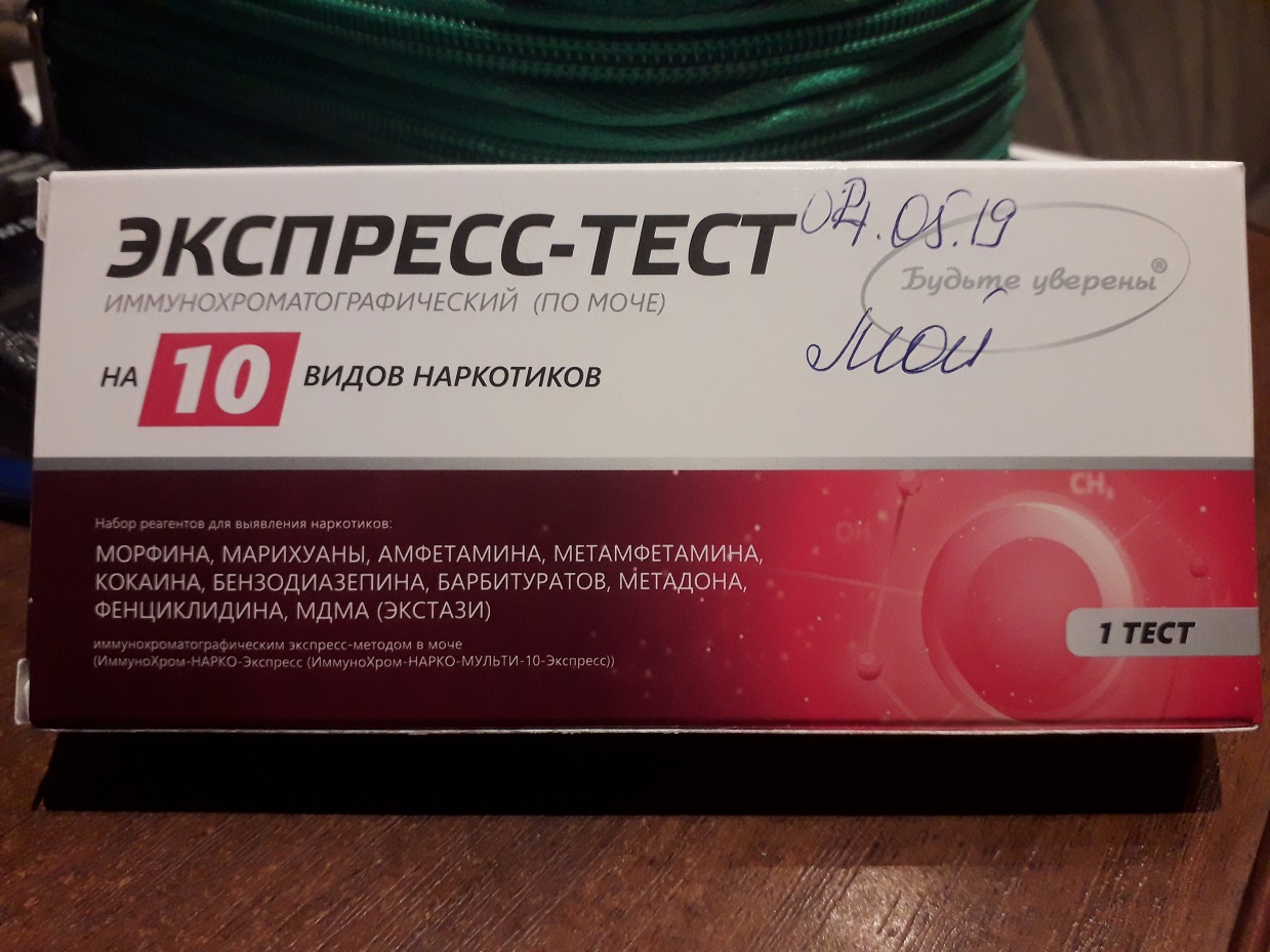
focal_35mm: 27
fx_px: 990
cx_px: 635
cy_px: 476
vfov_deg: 51.3
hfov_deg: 65.3
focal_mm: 3.6
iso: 200
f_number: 1.9
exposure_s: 1/50
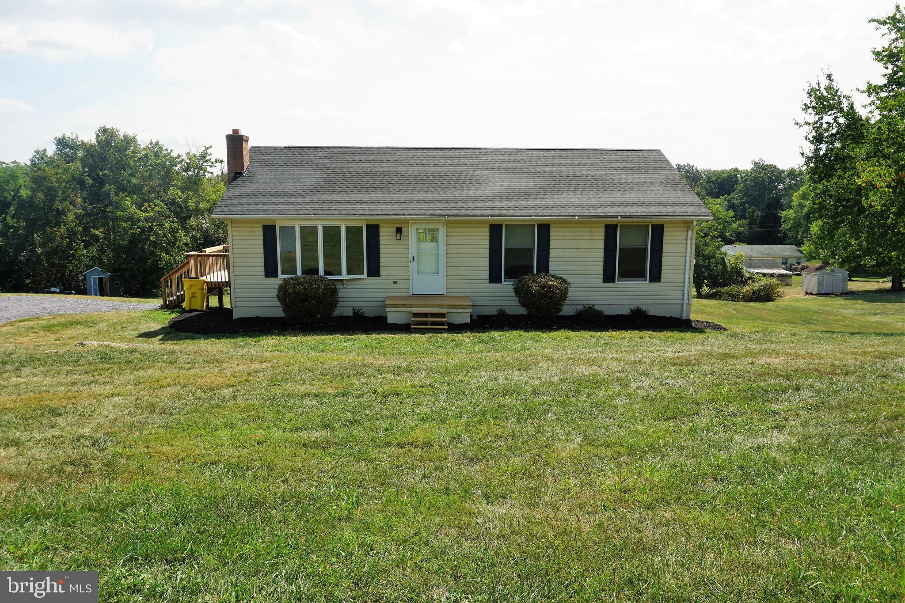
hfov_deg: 73.7
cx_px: 452
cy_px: 302
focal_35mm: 24
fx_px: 603
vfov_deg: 53.1
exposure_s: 1/125
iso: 100
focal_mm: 16
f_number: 11
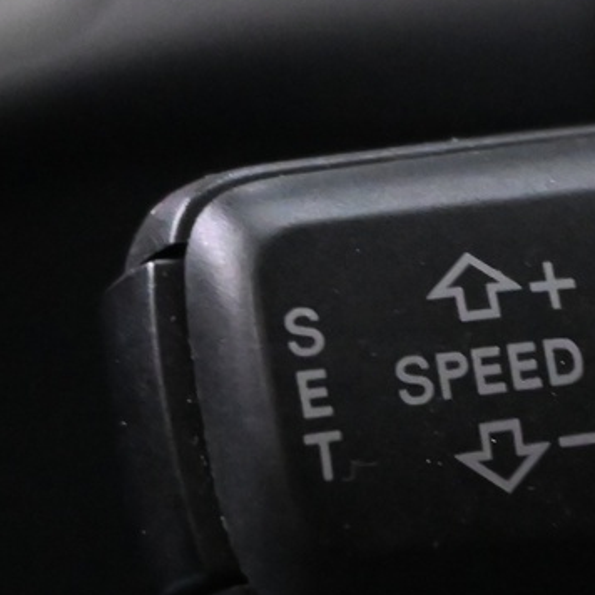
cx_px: 684
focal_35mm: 154
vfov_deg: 11.4
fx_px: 2993
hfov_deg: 11.2
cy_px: 343
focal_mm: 26.5
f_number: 4.5
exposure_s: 1/25
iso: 6400
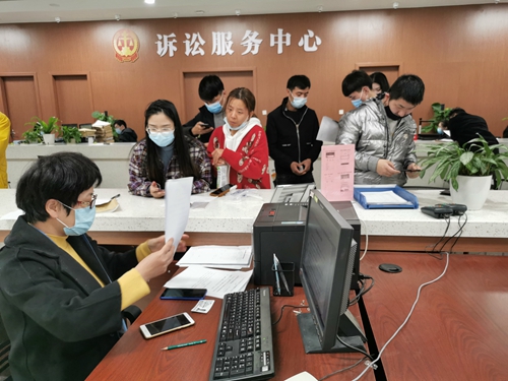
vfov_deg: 51.4
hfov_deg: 65.3
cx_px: 254
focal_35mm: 27
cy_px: 190
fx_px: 396
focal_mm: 5.58
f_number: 1.8
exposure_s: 1/50
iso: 160
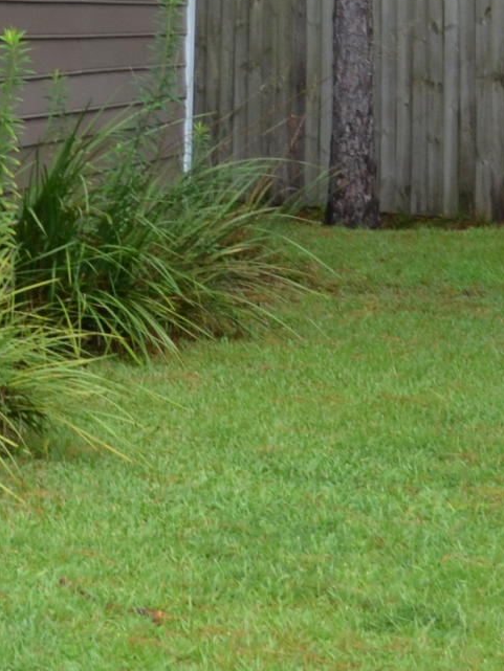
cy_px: -64
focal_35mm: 195
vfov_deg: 10.0
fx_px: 3789
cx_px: -23
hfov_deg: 7.6
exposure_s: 1/125
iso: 360
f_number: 5.6
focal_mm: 29
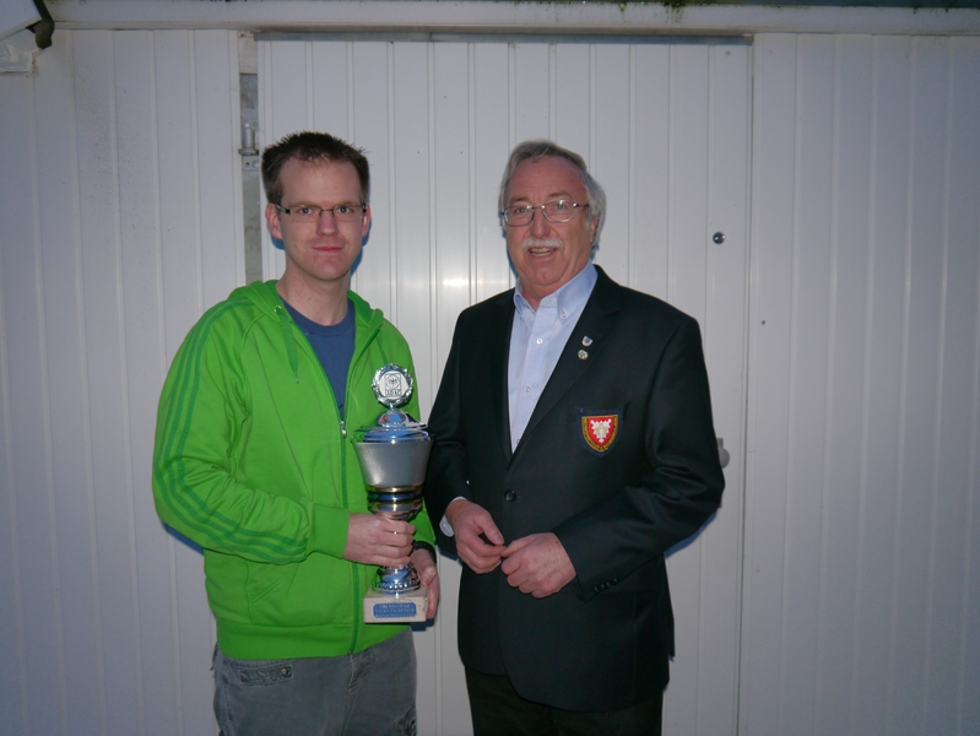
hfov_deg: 63.4
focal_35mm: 28
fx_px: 793
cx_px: 490
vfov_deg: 49.8
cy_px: 368
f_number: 3.5
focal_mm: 14
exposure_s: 1/8
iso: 160
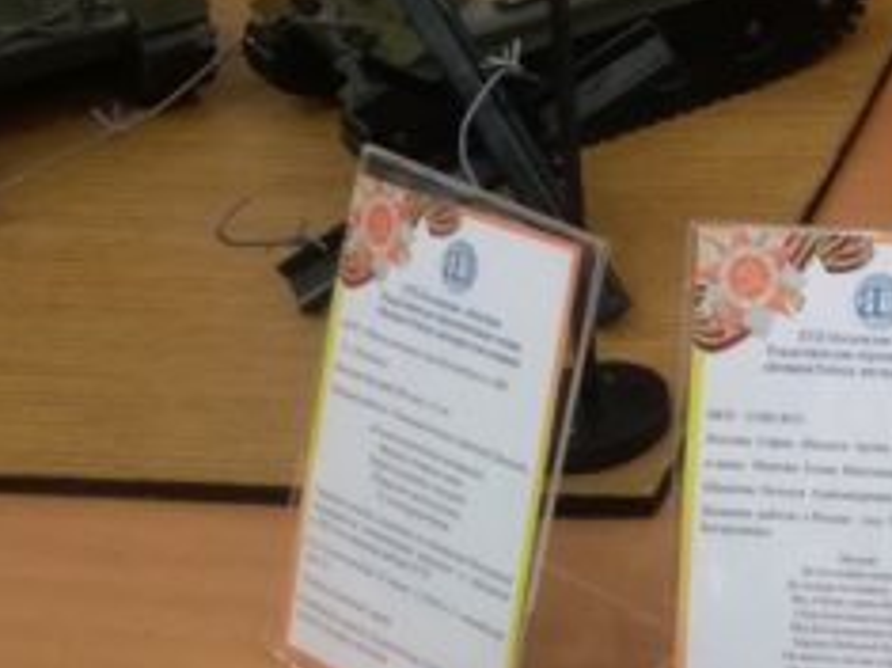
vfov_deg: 17.9
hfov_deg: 22.2
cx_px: 1222
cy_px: -190
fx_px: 1983
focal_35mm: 77
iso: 440
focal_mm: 3.54
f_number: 2
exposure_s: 1/30
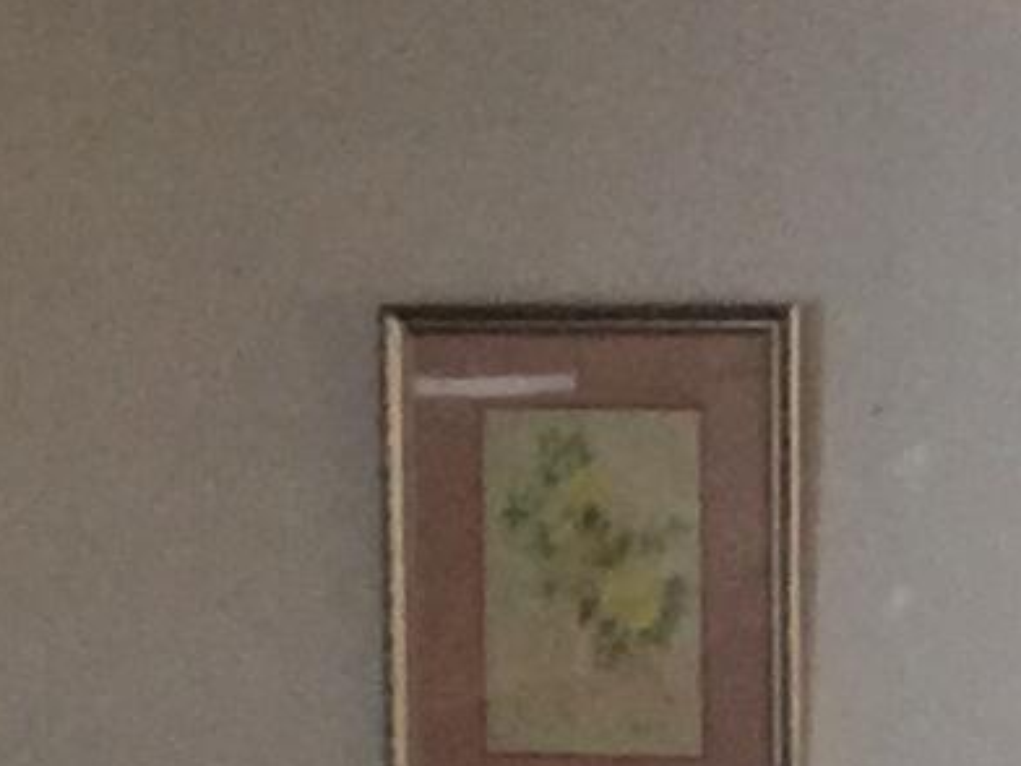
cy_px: 1417
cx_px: 935
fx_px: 6990
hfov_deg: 8.3
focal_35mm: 237
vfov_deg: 6.1
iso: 200
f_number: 2.4
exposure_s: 1/30
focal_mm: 3.3
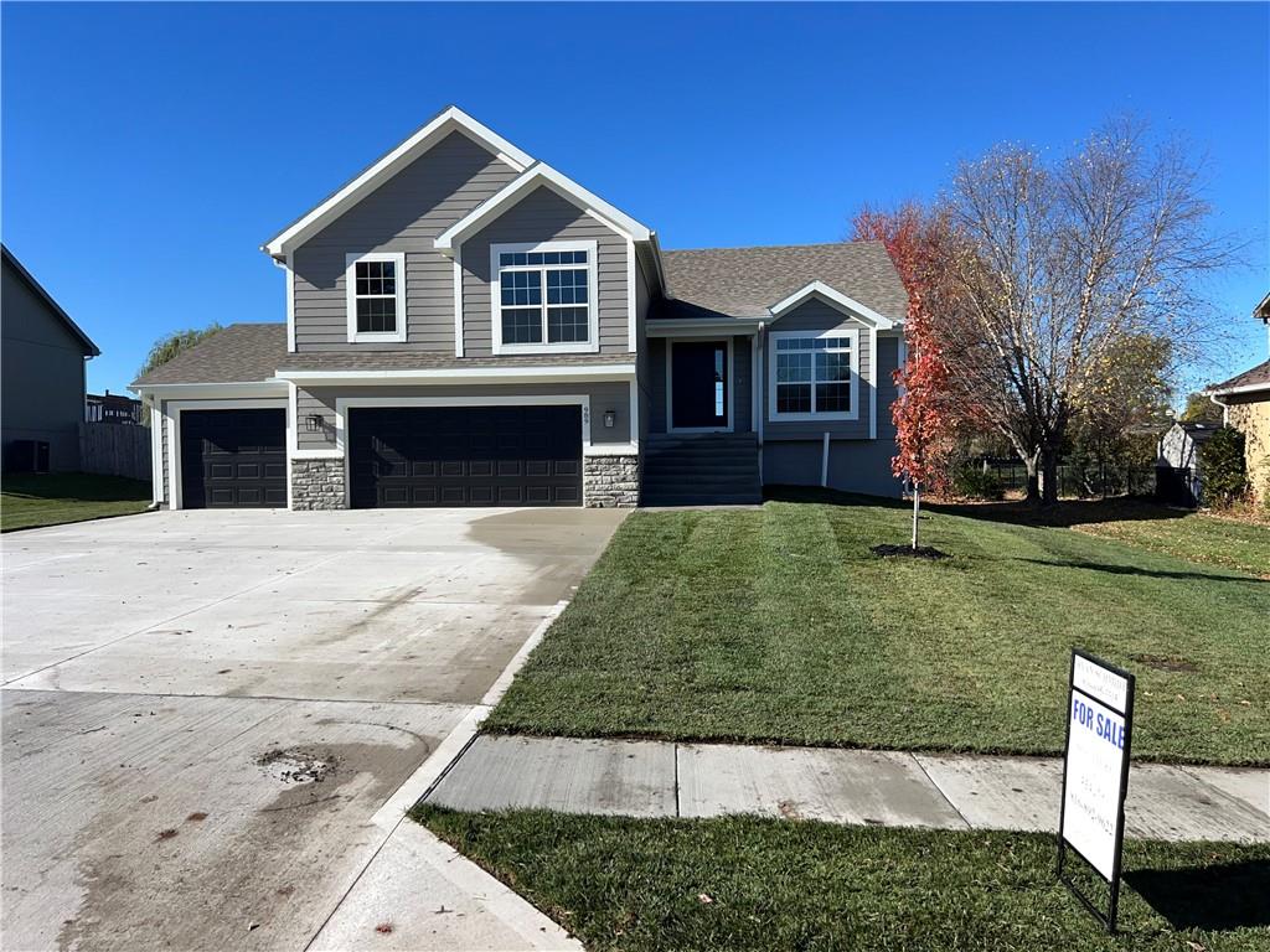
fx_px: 954
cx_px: 635
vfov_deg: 53.1
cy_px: 476
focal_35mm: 26
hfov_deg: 67.3
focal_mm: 5.7
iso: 40
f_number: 1.5
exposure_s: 1/3257
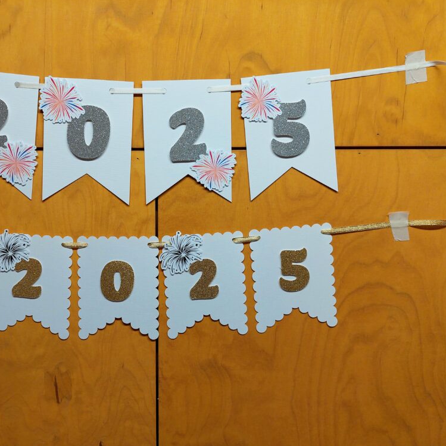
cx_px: 167
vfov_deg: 55.6
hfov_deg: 55.0
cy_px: 224
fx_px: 423
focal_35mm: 29
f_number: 1.8
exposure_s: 1/100
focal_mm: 5.23
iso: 80
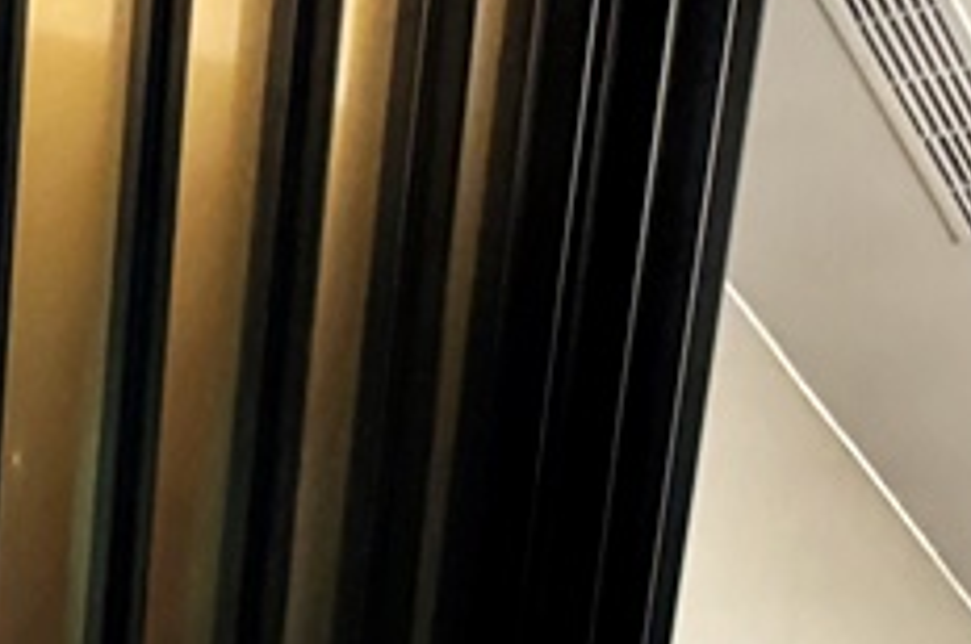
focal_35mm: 138
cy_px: 1489
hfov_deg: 12.3
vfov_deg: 9.0
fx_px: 3717
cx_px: -1243
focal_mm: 6.76
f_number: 1.78
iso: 800
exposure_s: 1/57
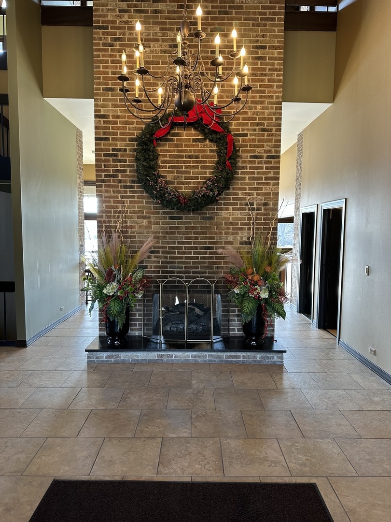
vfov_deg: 71.6
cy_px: 261
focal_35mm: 24
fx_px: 361
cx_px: 196
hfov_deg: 56.8
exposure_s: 1/60
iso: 125
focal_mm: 6.86
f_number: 1.78
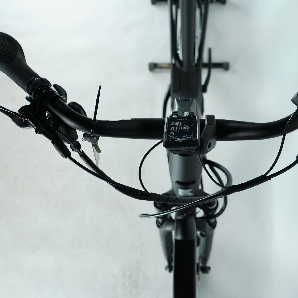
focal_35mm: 36
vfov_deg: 46.0
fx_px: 351
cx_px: 184
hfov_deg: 45.7
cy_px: 150
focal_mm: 28
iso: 2000
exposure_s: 1/200
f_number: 5.6
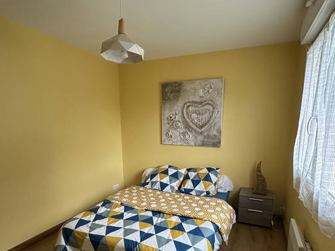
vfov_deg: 62.4
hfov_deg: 78.9
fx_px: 203
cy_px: 159
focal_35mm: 21
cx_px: 177
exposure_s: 1/87
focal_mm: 2.22
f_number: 2.2
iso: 320
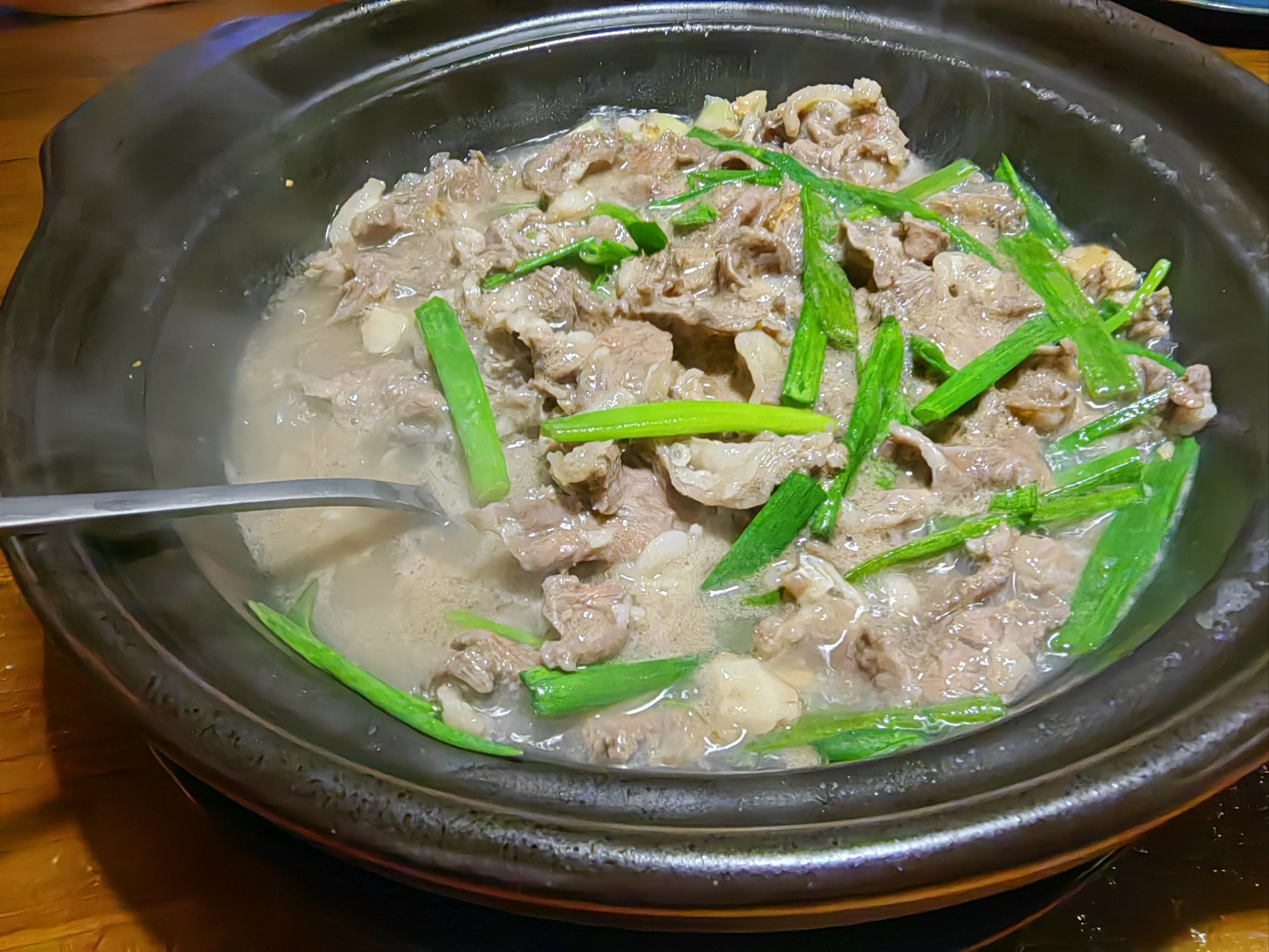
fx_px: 990
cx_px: 634
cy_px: 476
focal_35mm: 27
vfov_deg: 51.4
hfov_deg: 65.3
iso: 320
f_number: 2.2
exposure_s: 1/25
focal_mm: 1.76
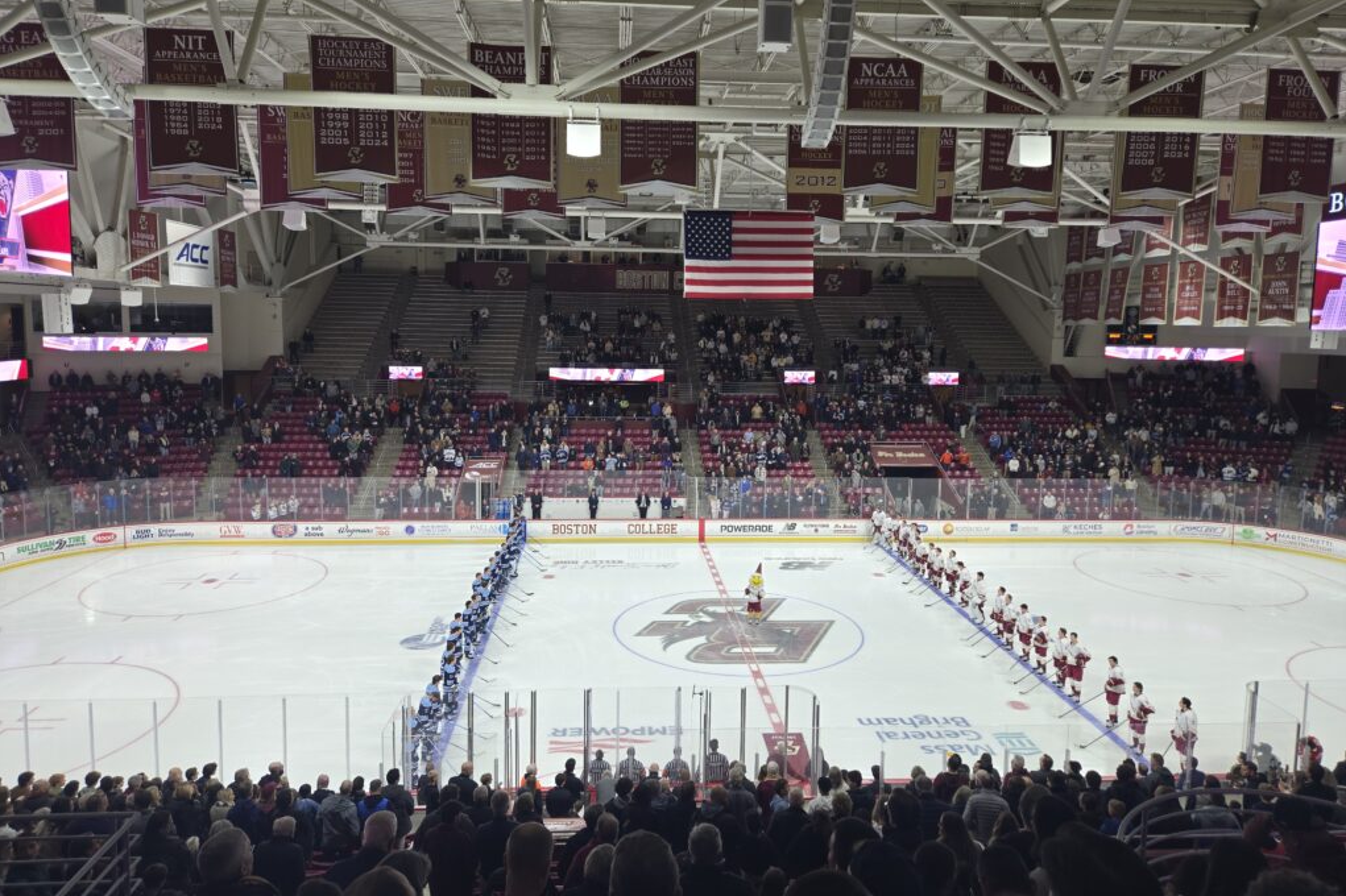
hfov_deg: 73.8
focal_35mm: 24
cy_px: 411
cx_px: 672
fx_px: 897
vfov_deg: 53.0
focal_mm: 5.4
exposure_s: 1/180
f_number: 1.8
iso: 80
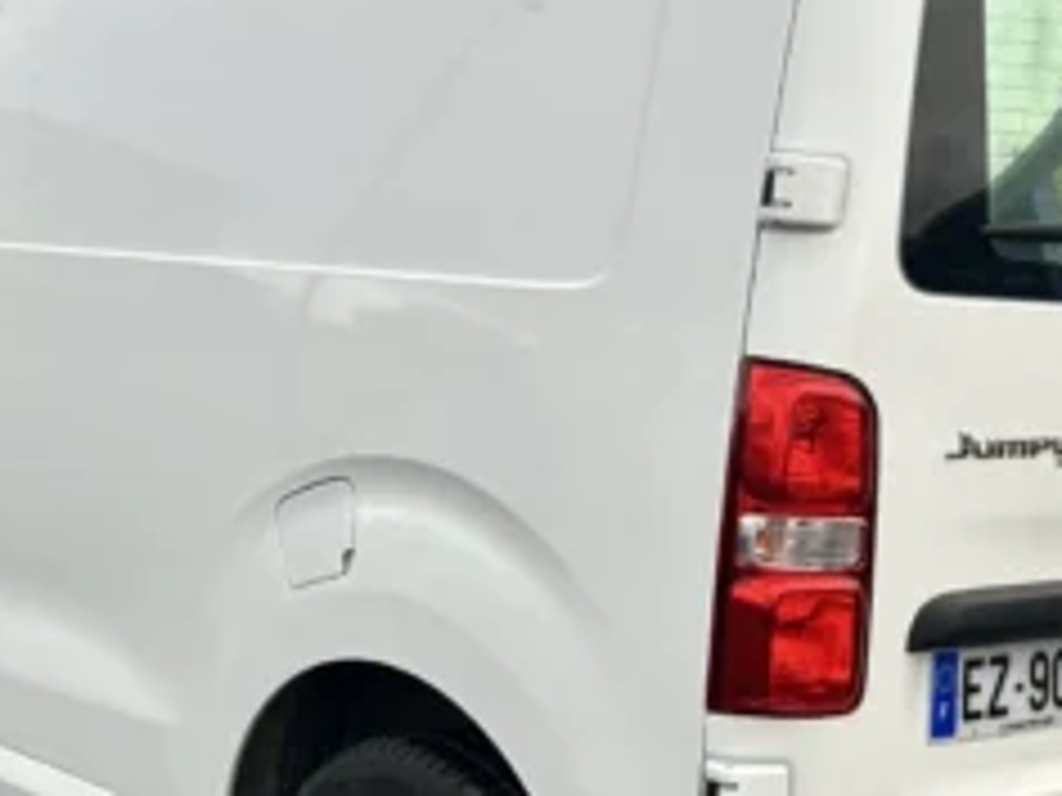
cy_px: 499
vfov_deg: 22.2
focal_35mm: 66
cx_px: 608
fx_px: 2025
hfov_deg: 29.4
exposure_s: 1/718
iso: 50
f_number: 1.5
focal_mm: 5.7
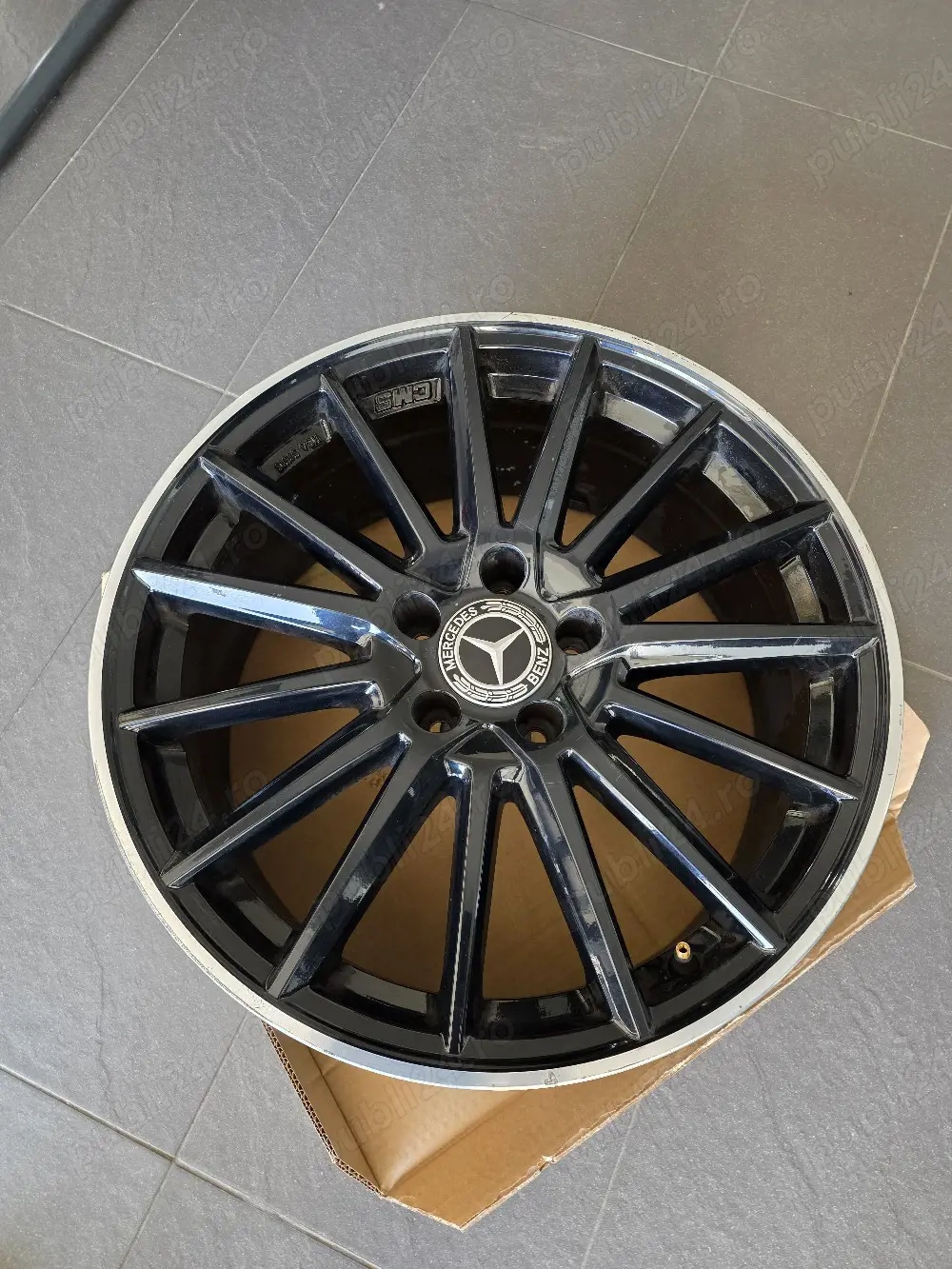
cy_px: 634
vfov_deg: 73.9
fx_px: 843
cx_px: 476
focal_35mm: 23
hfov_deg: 58.9
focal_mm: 6.25
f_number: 1.7
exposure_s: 1/101
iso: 320
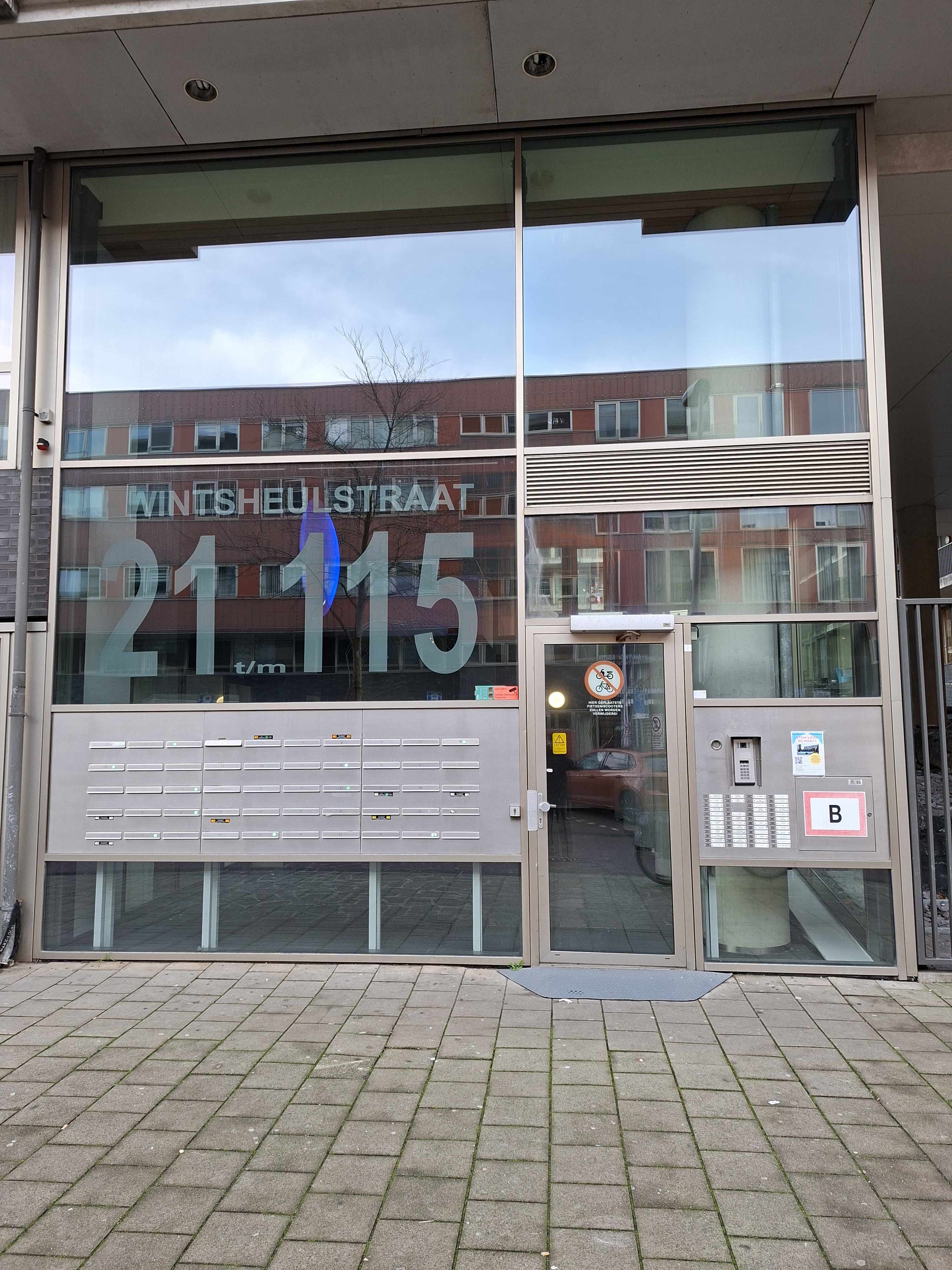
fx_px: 843
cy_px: 635
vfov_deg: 73.9
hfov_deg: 58.9
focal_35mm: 23
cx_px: 476
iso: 80
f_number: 1.8
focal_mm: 5.54
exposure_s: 1/100
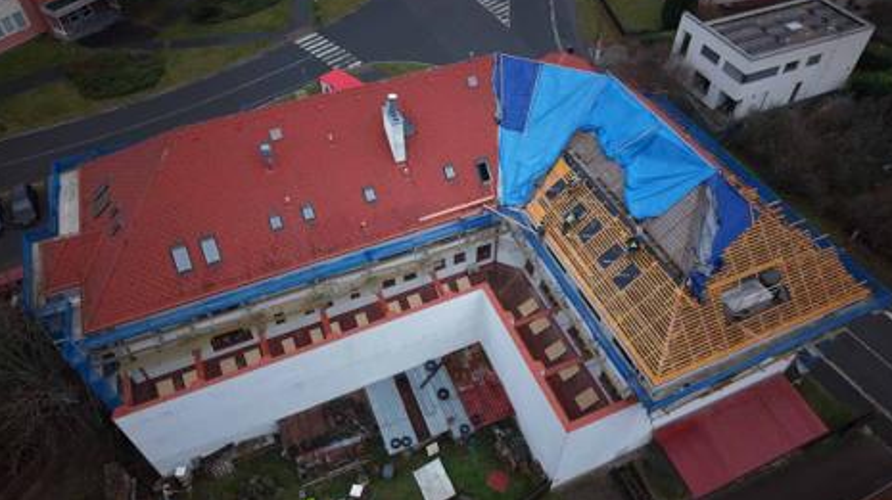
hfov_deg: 69.9
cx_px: 453
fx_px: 638
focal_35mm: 27
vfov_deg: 42.8
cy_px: 224
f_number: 1.8
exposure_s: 1/15
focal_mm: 8.67
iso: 750
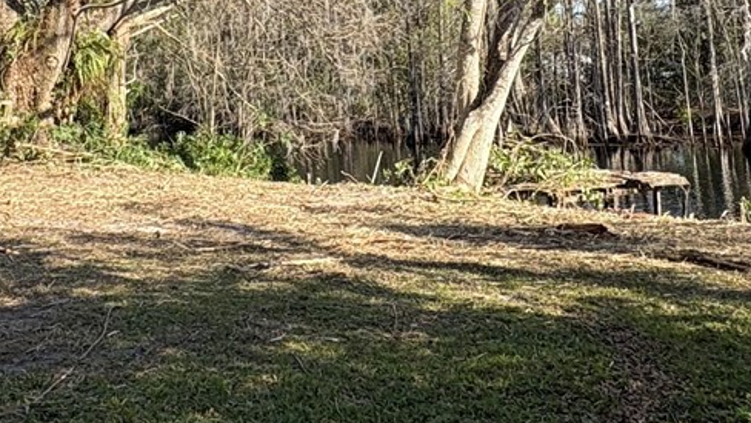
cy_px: -75
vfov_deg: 22.3
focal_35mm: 50
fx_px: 996
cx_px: 291
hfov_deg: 41.1
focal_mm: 2.22
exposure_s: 1/821
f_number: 2.2
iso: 40
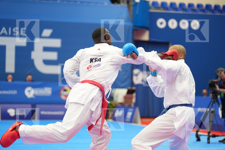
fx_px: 750
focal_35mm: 120
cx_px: 112
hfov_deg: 17.1
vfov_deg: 11.4
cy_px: 75
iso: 2500
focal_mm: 120
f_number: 2.8
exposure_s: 1/1000
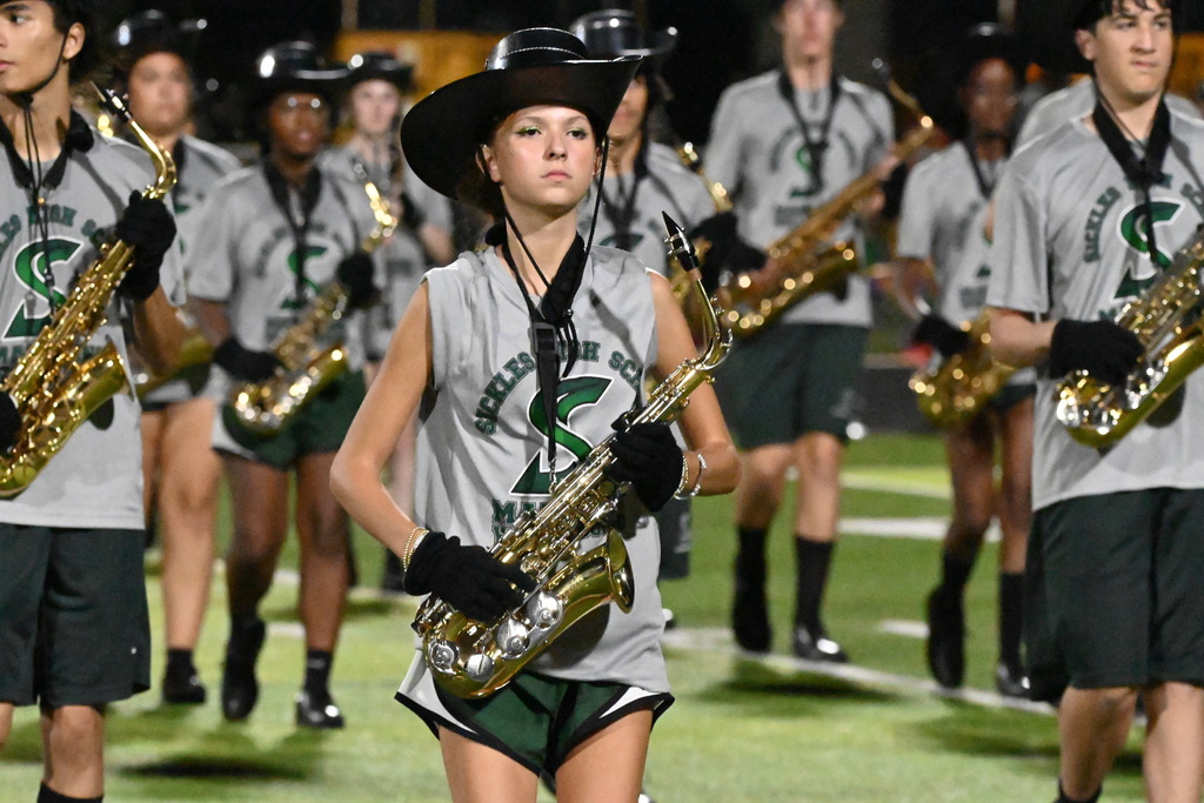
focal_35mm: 360
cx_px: 602
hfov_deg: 5.7
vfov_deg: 3.8
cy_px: 402
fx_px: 12041
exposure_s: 1/640
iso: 32000
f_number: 7.1
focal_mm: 240
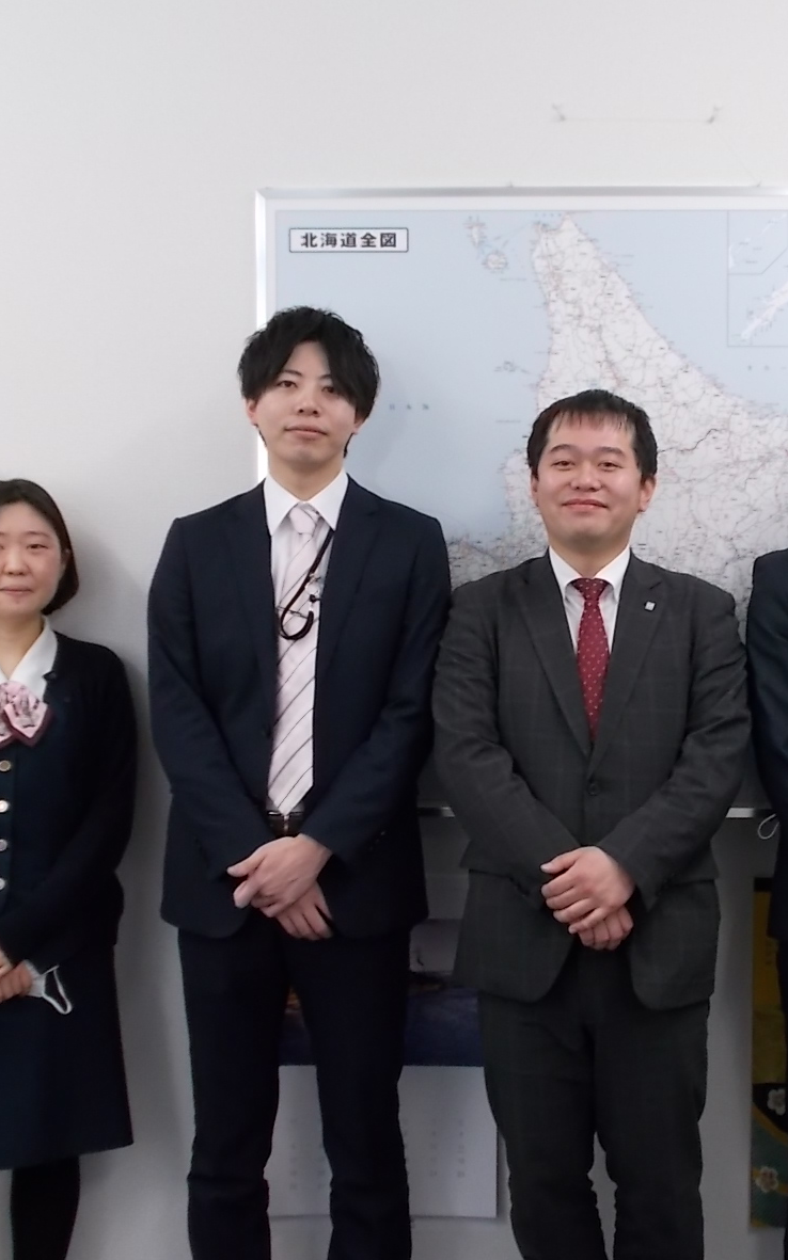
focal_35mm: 56
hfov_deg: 22.9
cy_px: 638
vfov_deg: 36.3
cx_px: 578
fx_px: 1924
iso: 200
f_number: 3.9
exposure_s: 1/20
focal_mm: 6.9
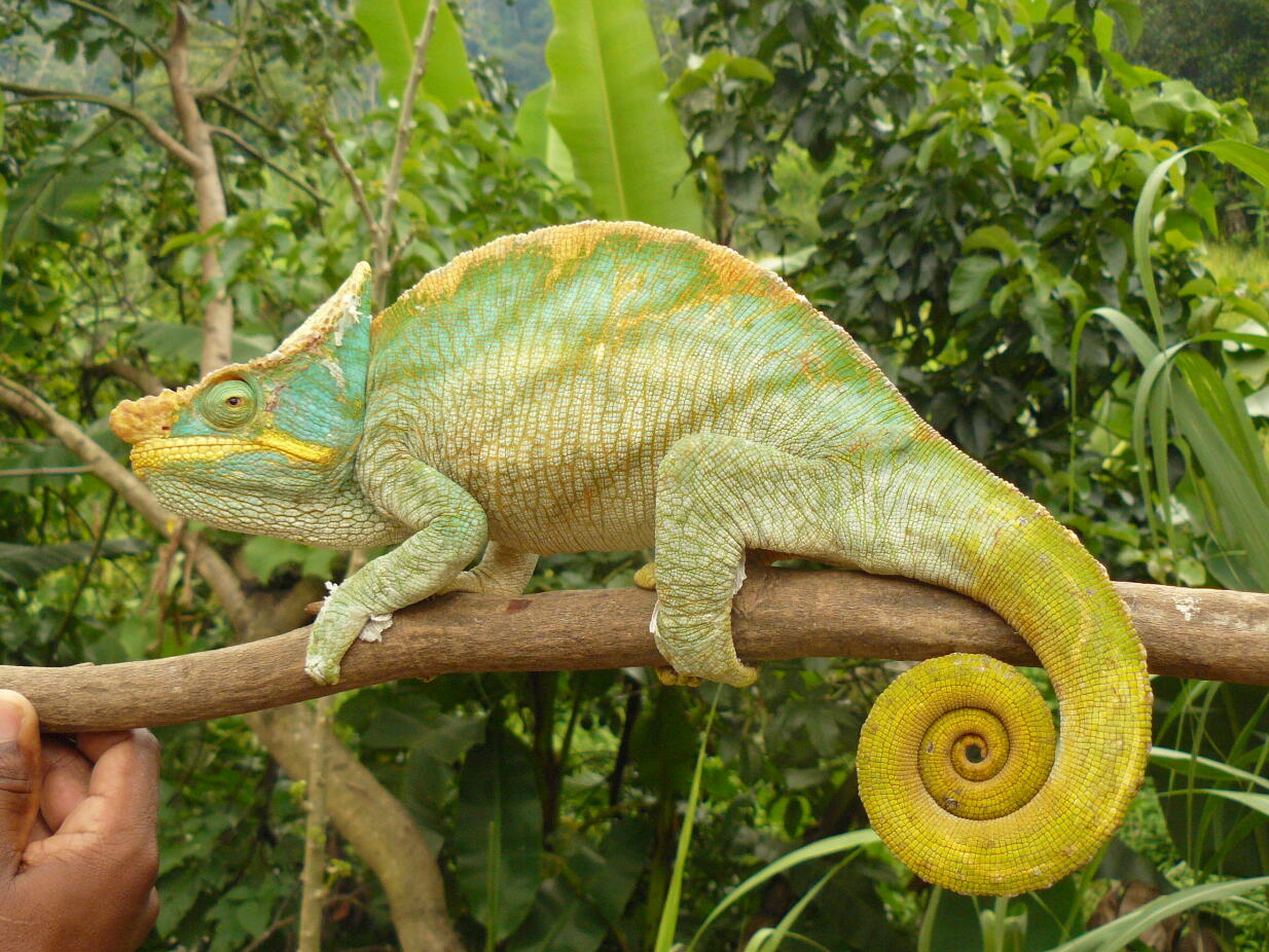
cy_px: 500
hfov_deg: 44.8
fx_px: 1540
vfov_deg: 34.4
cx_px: 675
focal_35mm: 42
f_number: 2.8
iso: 200
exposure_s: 1/100
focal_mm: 6
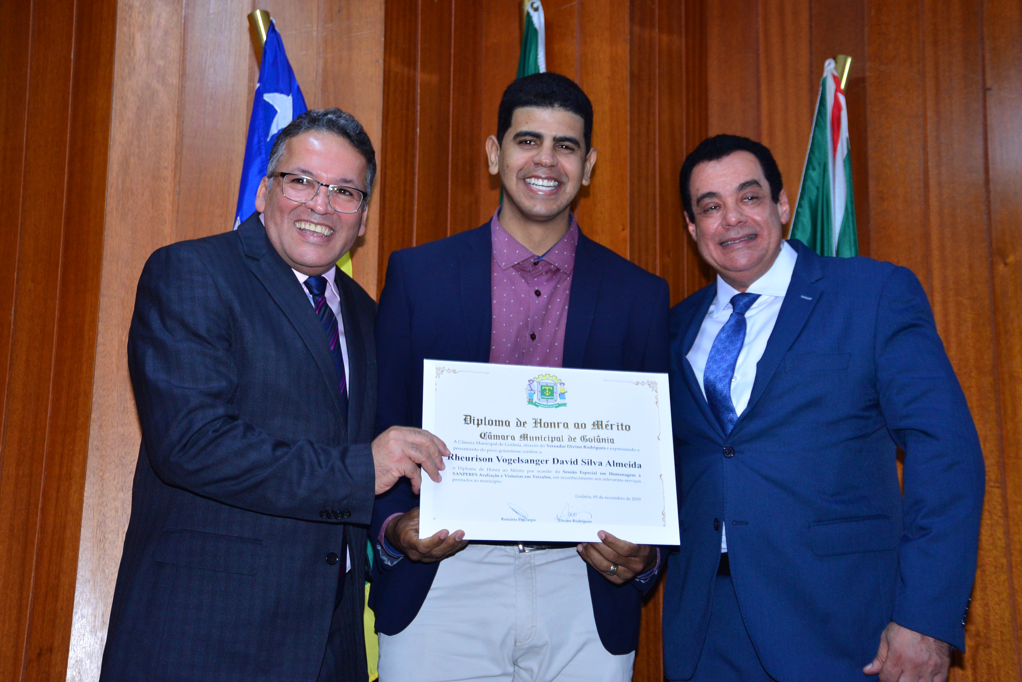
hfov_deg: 34.5
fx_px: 1647
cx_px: 511
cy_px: 341
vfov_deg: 23.4
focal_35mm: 58
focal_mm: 58
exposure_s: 1/125
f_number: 5
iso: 2000
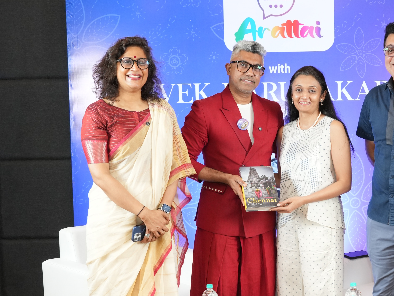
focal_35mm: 58
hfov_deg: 32.8
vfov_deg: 25.1
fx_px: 660
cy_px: 191
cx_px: 281
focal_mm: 35
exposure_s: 1/161
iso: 2500
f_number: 5.6
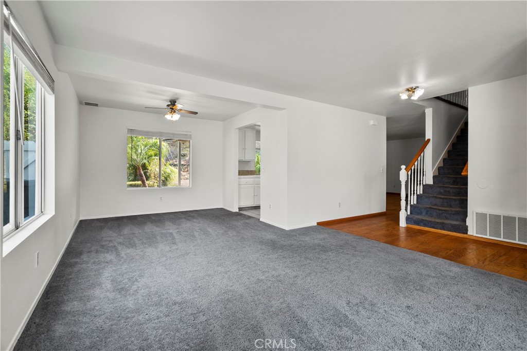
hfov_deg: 96.7
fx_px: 234
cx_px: 264
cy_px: 176
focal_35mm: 16
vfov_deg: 73.8
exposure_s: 1/13
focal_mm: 16
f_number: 6.3
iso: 250
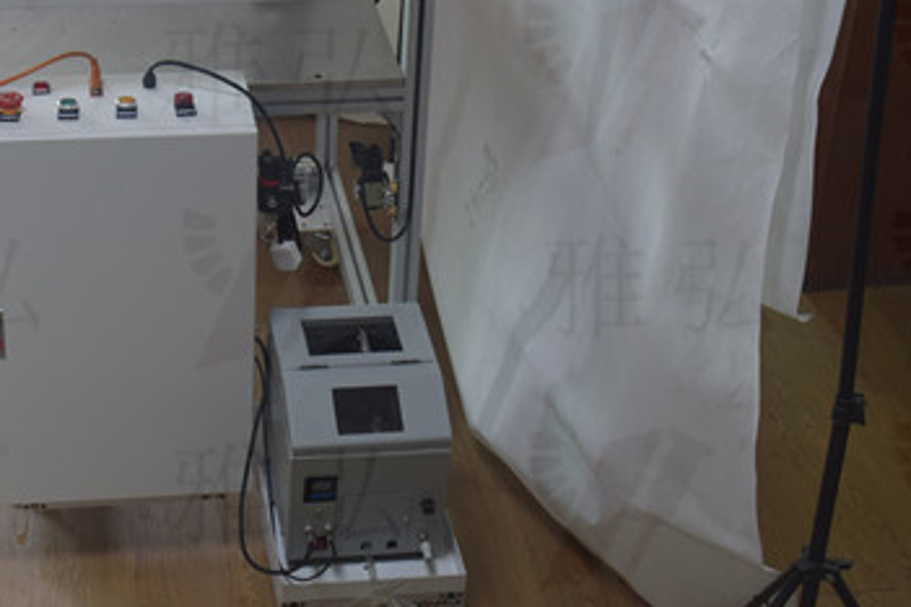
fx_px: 2075
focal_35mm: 82
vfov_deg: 16.6
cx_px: 293
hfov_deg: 24.6
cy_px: 384
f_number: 4.2
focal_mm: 32
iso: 400
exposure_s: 1/60
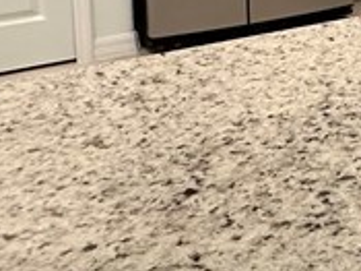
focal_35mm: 82
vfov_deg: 16.8
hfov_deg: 20.7
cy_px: -93
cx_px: 528
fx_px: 855
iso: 250
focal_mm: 2.22
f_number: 2.2
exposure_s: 1/120
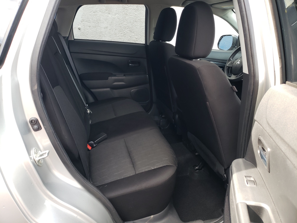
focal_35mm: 26
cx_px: 148
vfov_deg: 53.1
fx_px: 223
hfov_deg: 67.3
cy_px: 112
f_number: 1.5
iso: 61
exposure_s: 1/100
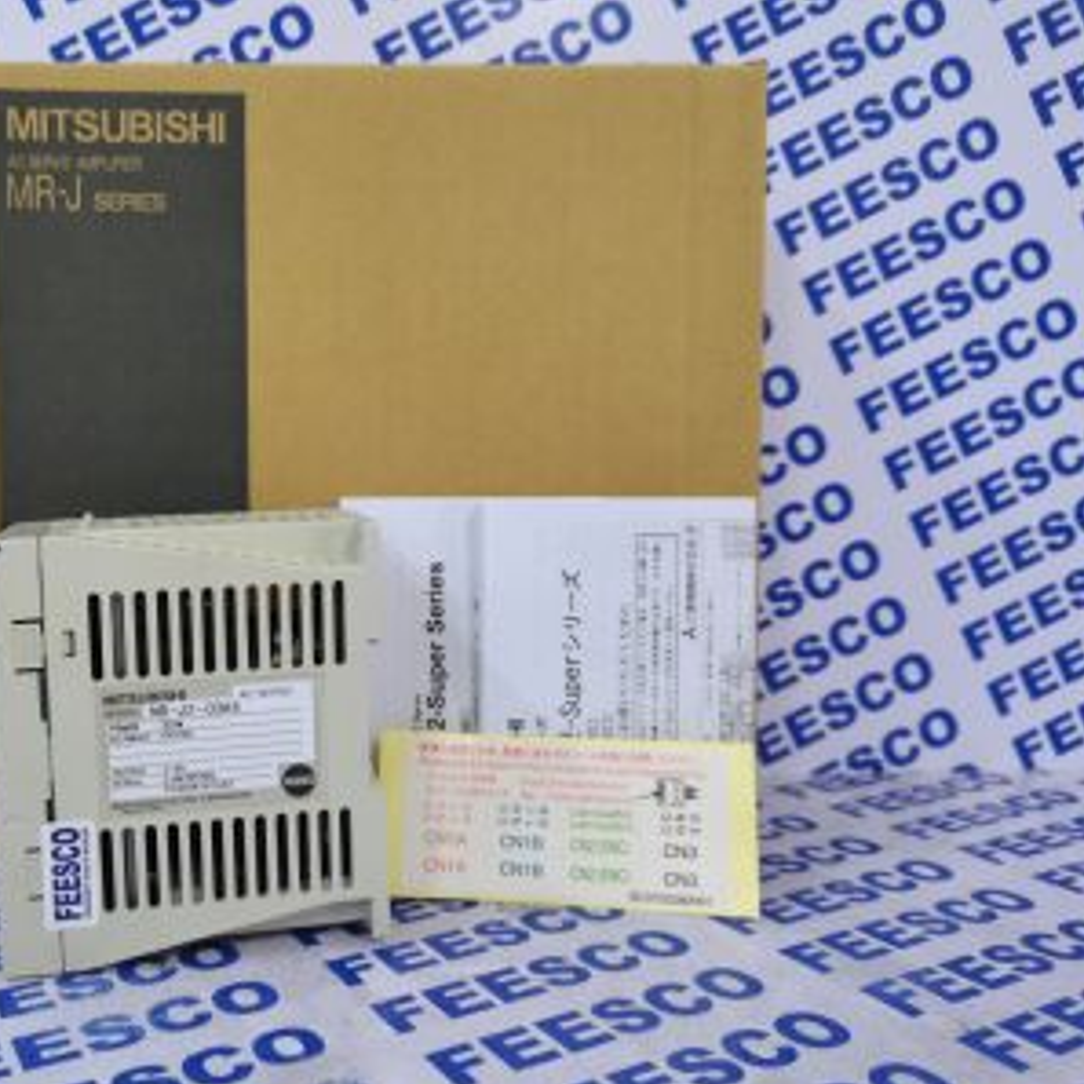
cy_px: 544
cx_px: 358
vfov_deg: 52.5
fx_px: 1098
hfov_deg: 51.5
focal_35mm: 31
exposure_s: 1/33.3
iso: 320
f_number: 1.8
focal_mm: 5.58
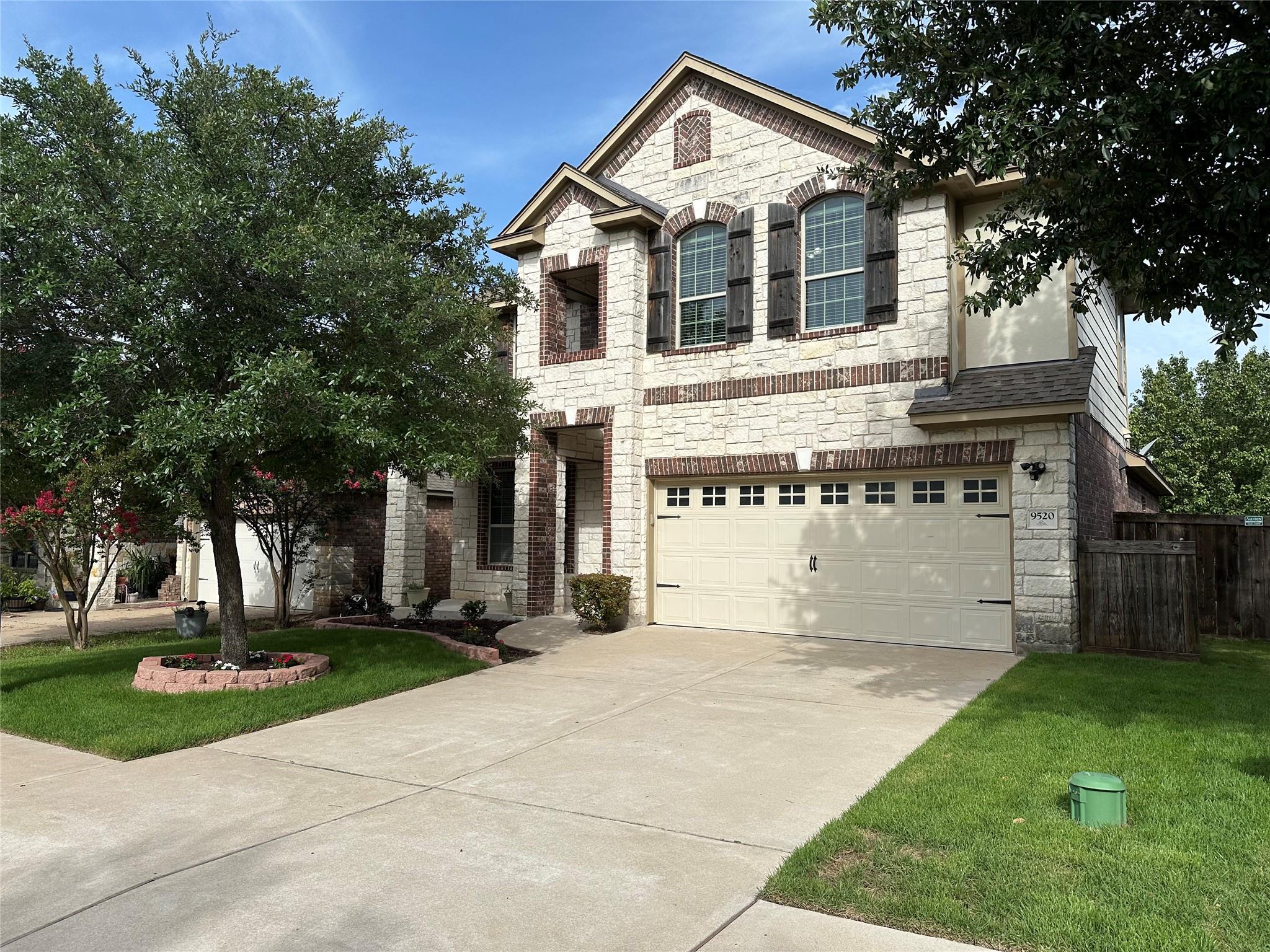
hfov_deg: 71.6
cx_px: 635
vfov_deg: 56.8
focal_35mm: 24
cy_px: 476
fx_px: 881
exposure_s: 1/4348
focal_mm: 6.86
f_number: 1.78
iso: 80
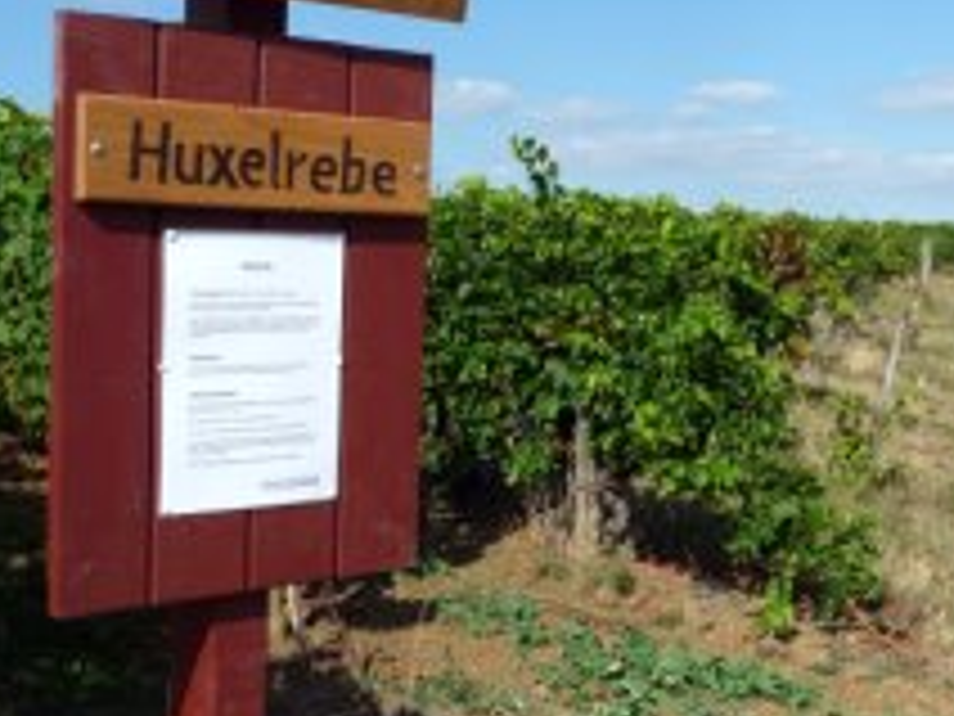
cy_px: 360
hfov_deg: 36.3
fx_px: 1406
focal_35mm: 51
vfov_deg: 28.6
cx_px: 756
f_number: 8
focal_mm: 4.7
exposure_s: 1/250
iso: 100
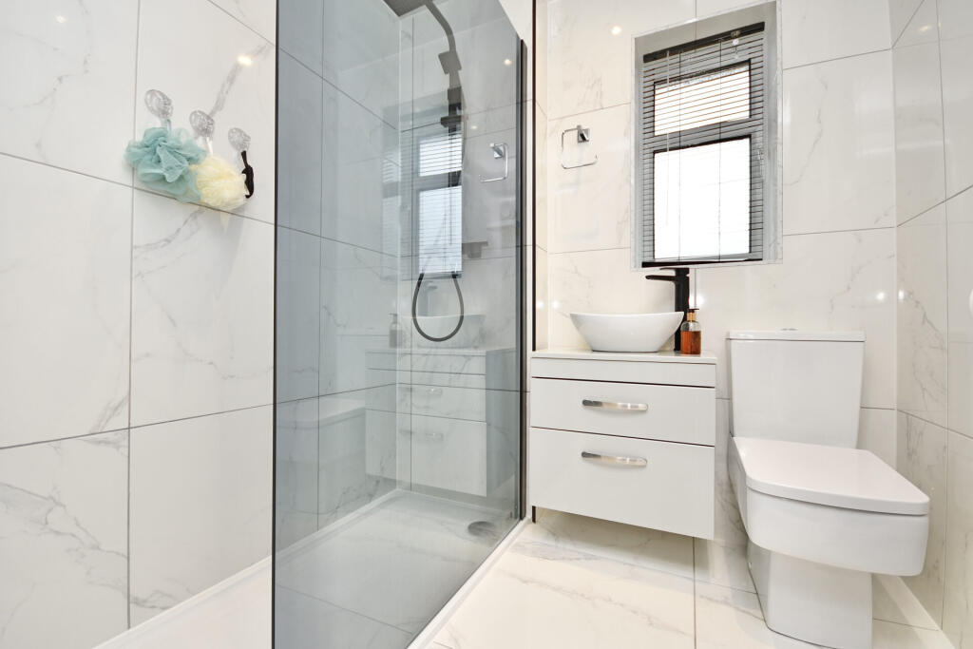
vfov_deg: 77.3
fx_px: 405
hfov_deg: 100.4
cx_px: 486
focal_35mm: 15
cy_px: 324
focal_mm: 10
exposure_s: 1/60
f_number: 4
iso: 250
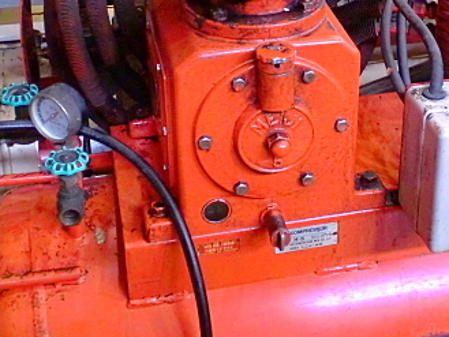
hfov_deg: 28.3
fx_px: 882
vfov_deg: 21.2
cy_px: 45
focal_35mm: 68
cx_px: 319
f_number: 3.1
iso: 640
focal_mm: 6.3
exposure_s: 1/60
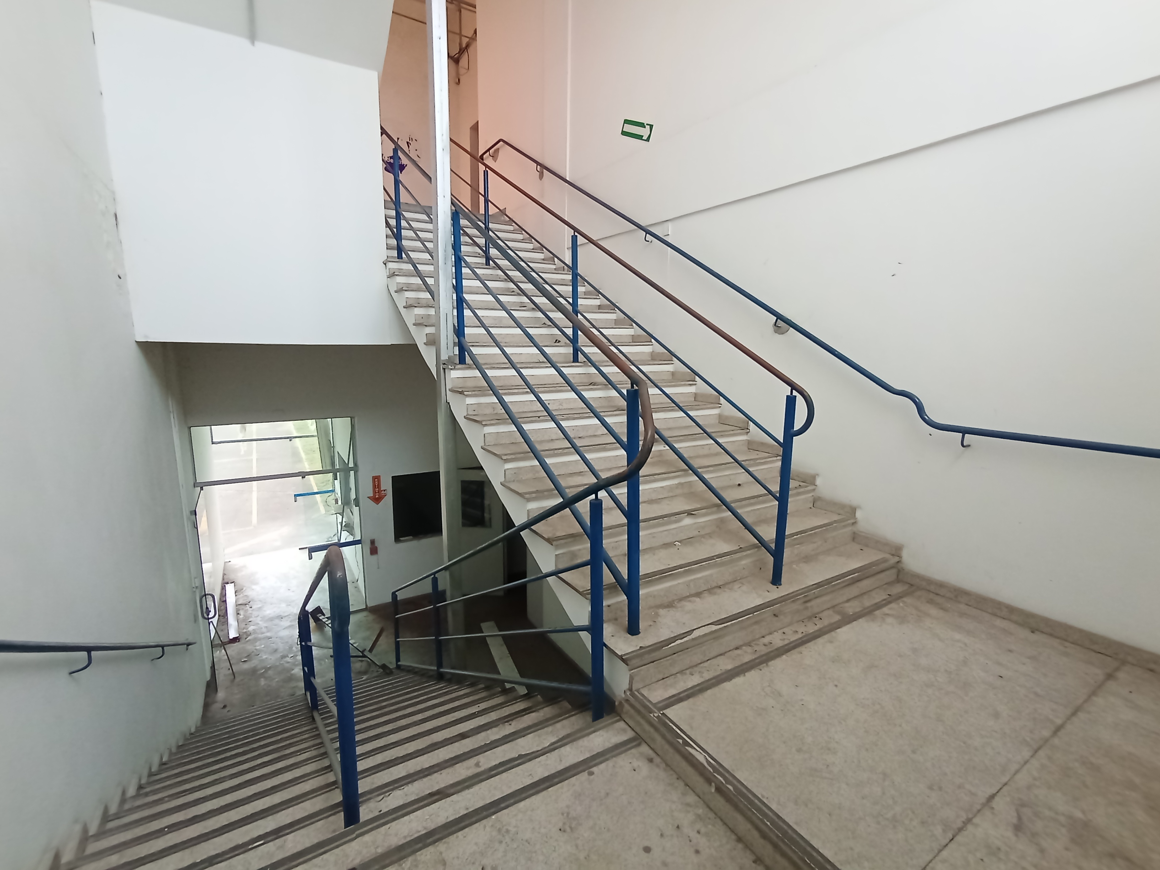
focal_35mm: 16
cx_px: 580
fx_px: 536
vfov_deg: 78.1
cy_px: 435
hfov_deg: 94.5
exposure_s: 1/60
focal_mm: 1.65
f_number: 2.2
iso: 183
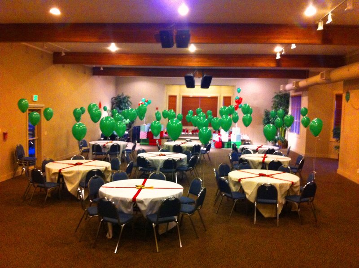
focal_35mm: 35
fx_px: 362
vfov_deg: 40.6
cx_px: 180
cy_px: 134
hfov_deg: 52.7
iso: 500
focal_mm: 3.85
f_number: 2.8
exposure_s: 1/15
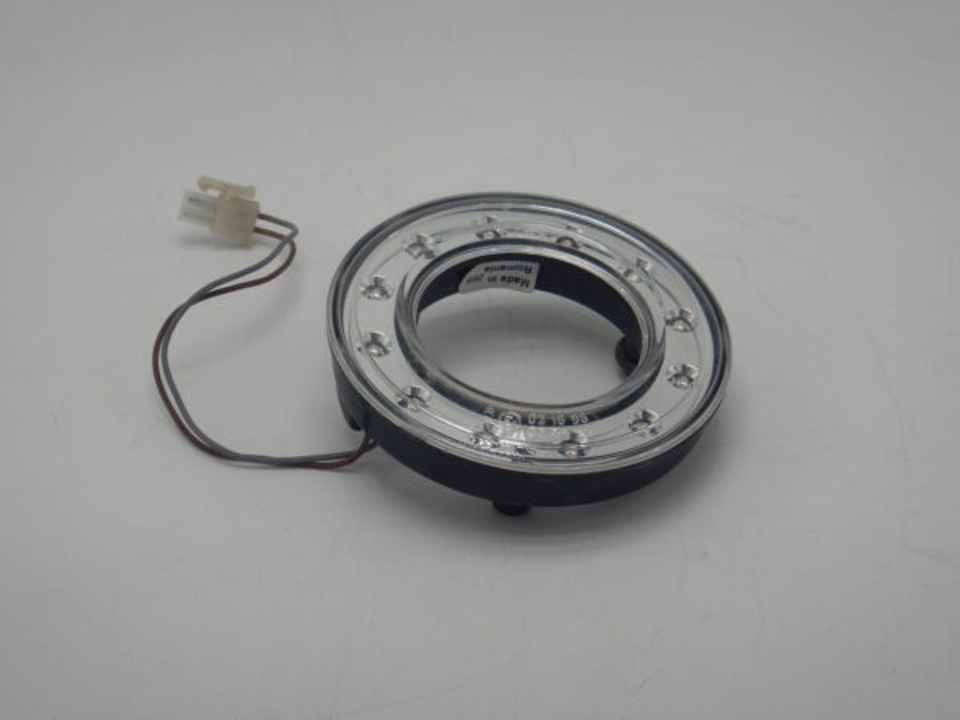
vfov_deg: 12.3
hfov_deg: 16.4
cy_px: 360
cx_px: 480
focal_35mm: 120
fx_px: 3328
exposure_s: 1/200
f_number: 4.9
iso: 125
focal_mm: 21.5
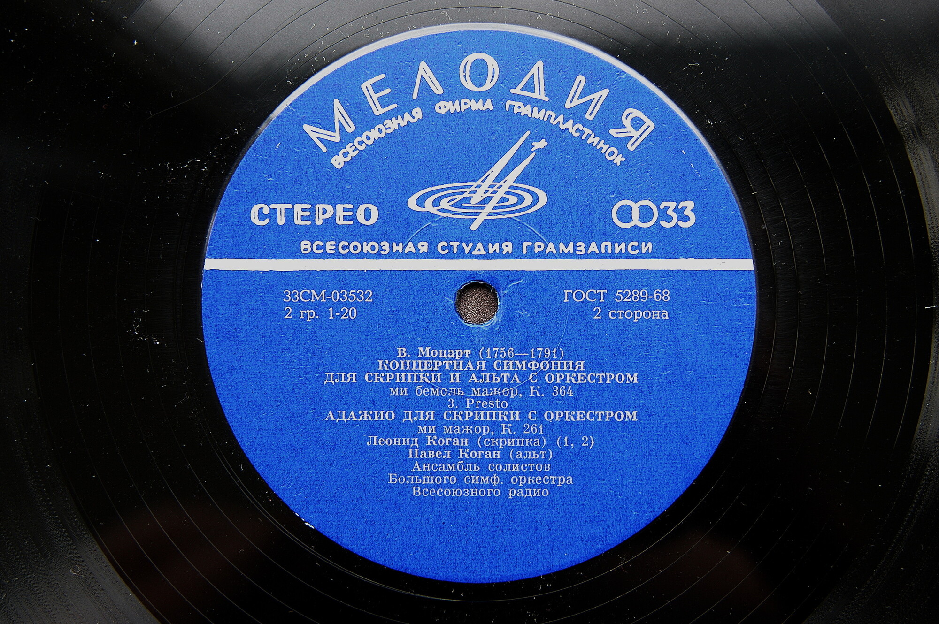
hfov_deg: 37.9
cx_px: 470
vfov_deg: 25.7
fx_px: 1368
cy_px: 312
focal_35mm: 52
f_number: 4
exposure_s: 1/60
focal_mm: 35
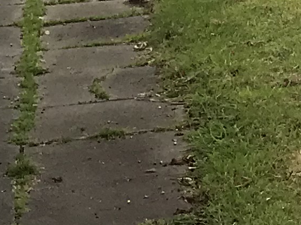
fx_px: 1747
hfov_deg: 8.3
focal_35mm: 201
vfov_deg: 7.1
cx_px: 911
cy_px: -252
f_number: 1.8
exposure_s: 1/825
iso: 20
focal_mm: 3.99
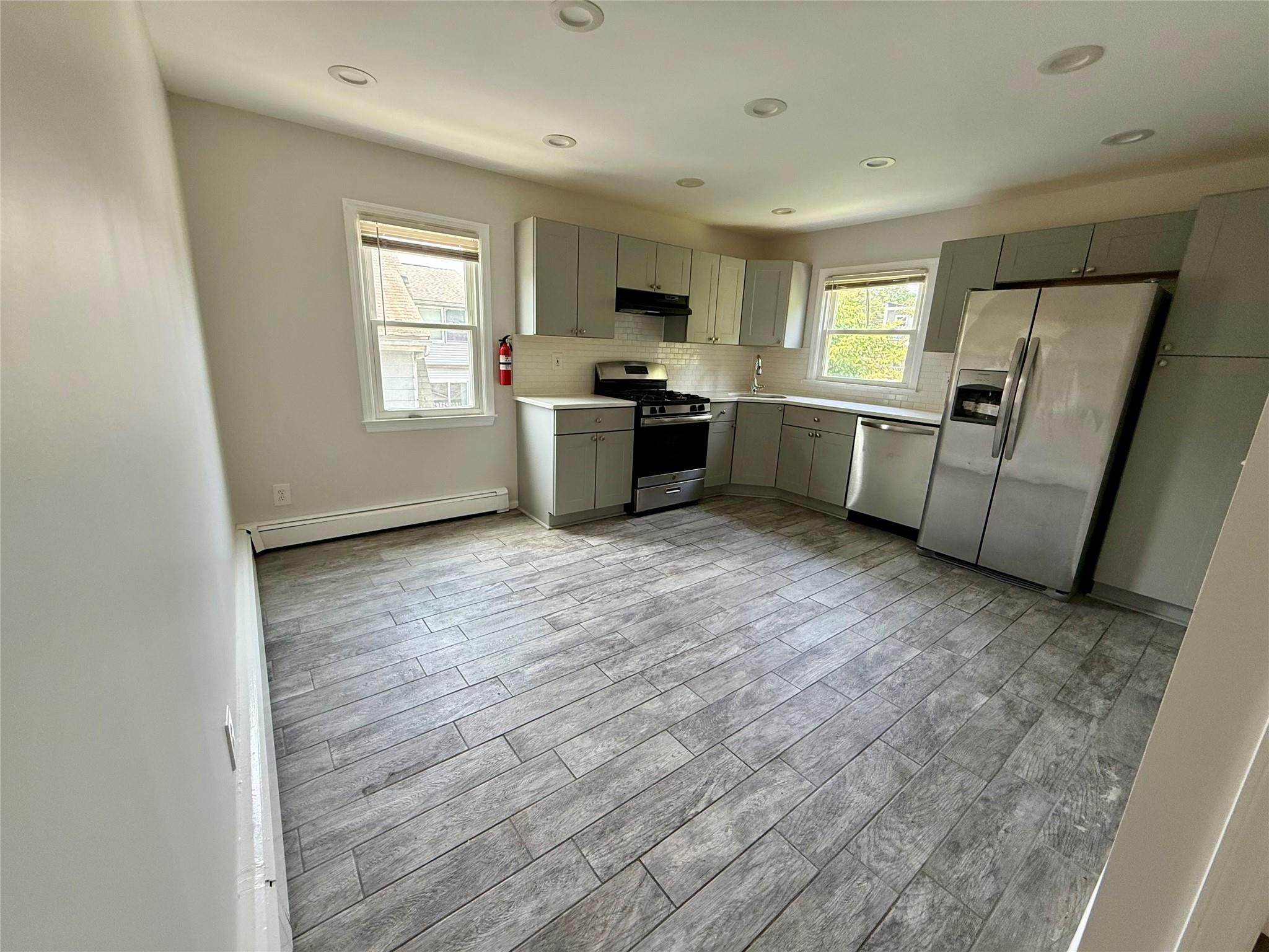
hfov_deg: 102.1
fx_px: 513
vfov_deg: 85.7
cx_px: 634
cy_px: 476
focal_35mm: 14
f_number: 2.2
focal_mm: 2.22
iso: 200
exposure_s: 1/99
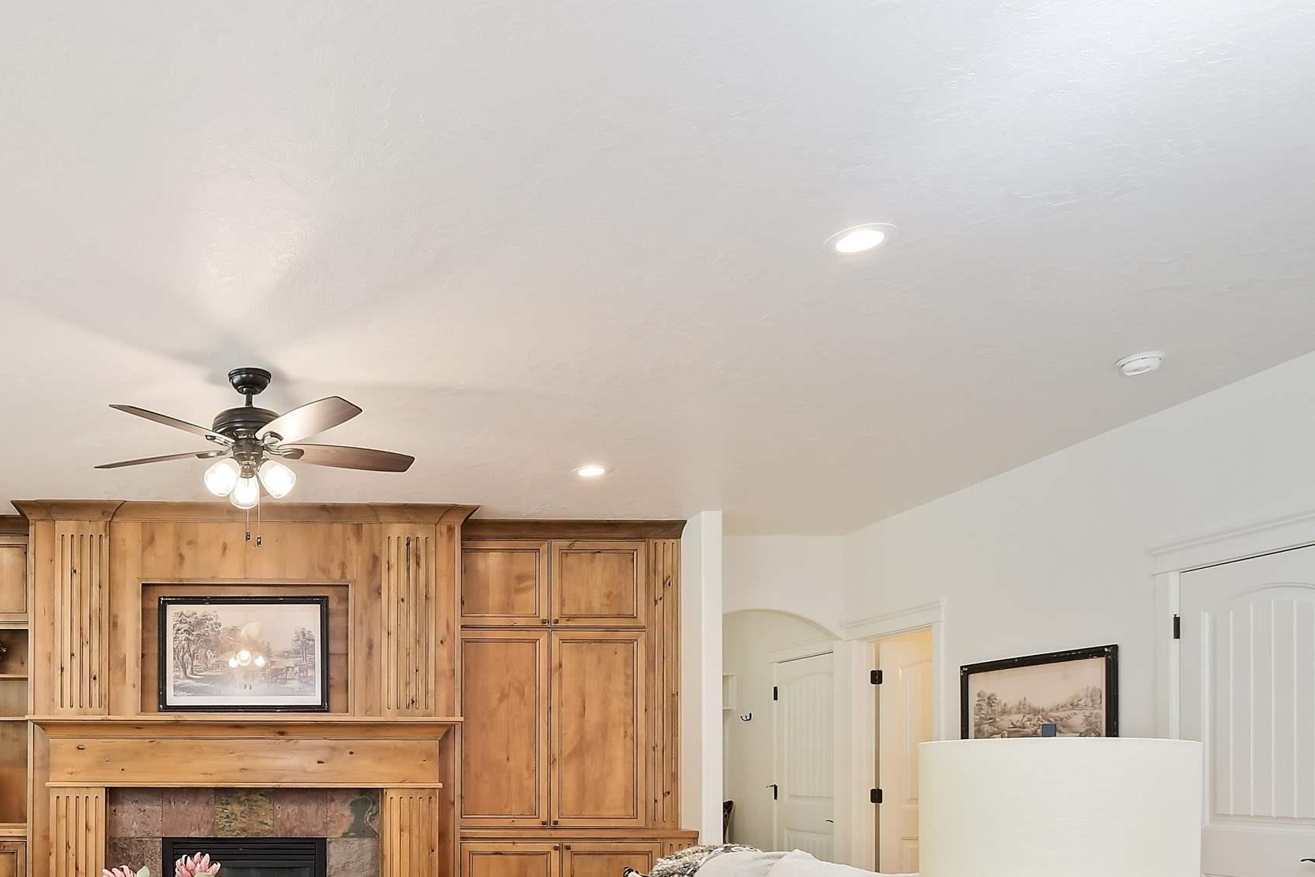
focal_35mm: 27
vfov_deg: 44.2
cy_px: 767
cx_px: 261
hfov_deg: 61.7
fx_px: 986
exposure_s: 1/8
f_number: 7.1
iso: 320
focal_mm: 10
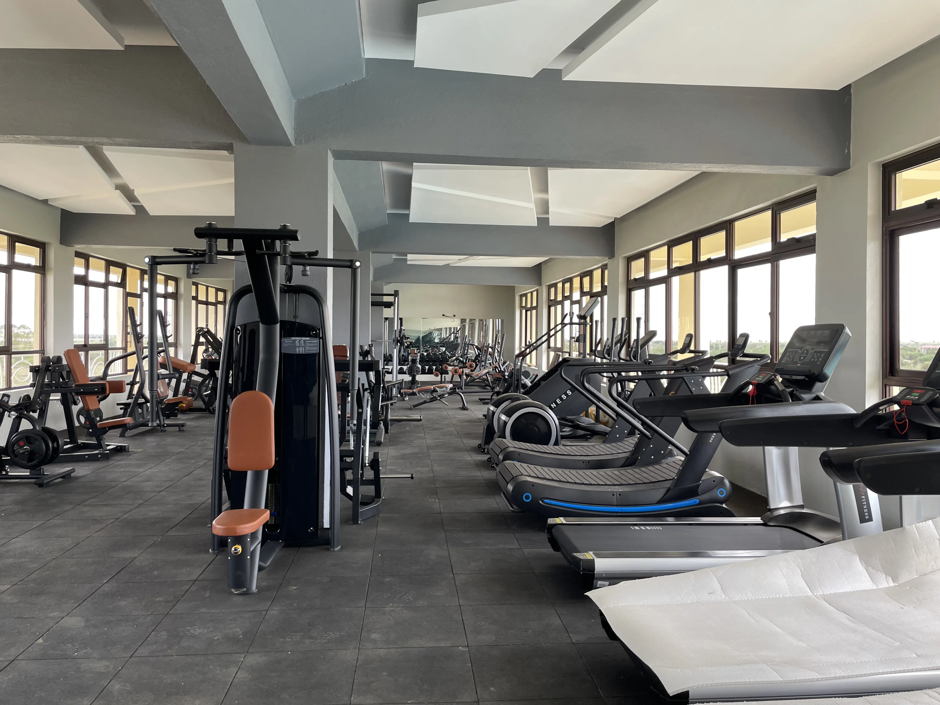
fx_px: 706
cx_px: 470
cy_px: 352
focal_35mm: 26
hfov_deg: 67.3
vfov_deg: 53.1
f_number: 1.6
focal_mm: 4.2
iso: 50
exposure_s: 1/121
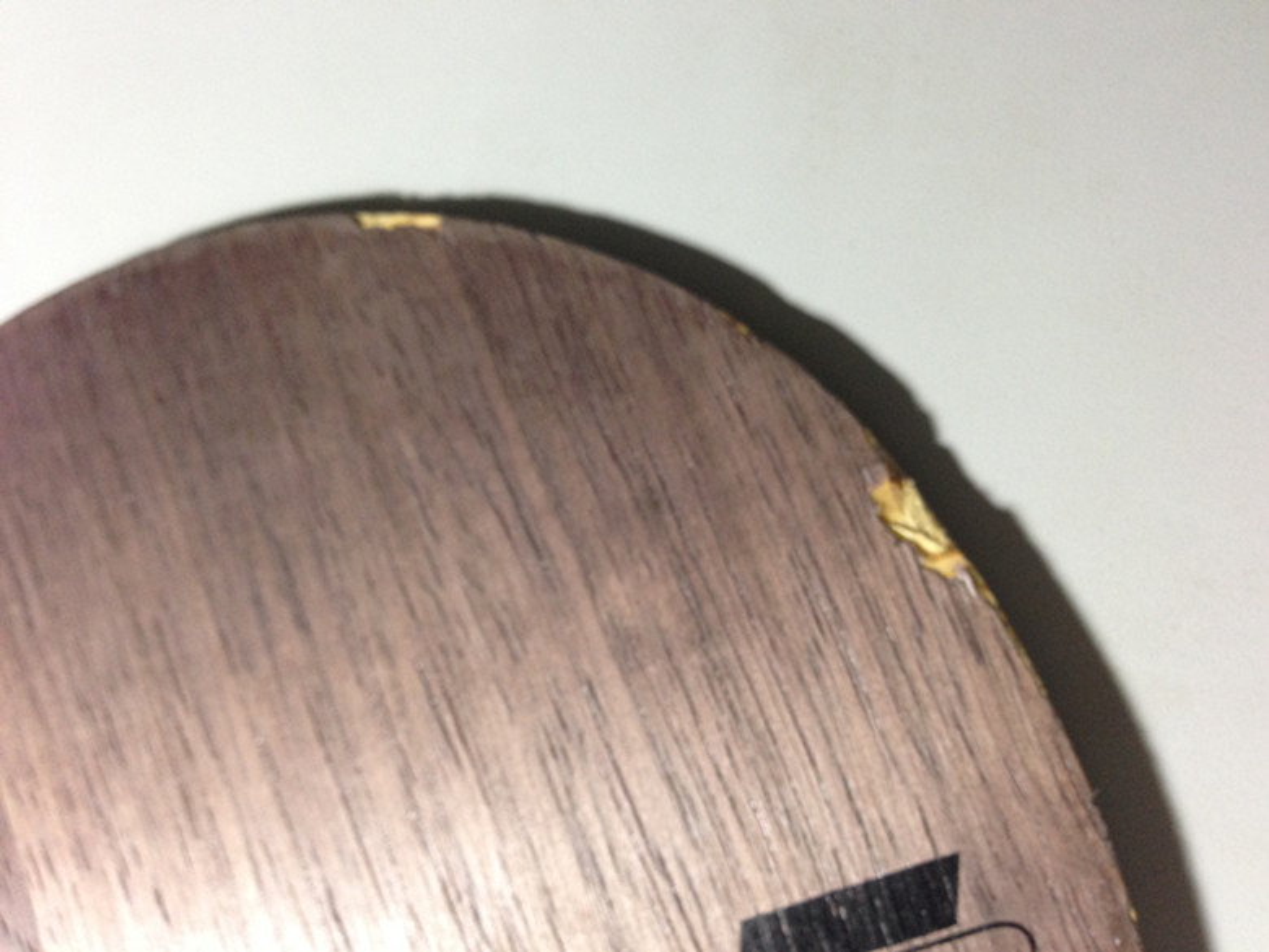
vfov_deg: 42.9
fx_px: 1210
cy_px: 476
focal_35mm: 33
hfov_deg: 55.4
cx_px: 634
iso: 160
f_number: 2.4
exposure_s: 1/20
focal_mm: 4.12
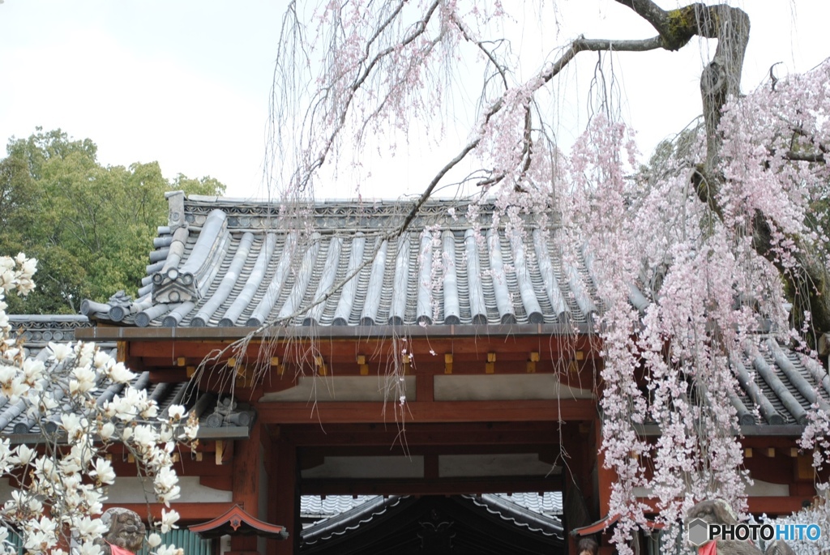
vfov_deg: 19.0
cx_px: 415
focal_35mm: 72
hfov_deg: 28.0
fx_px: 1662
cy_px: 278
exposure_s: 1/100
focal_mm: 48
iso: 100
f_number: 5.3
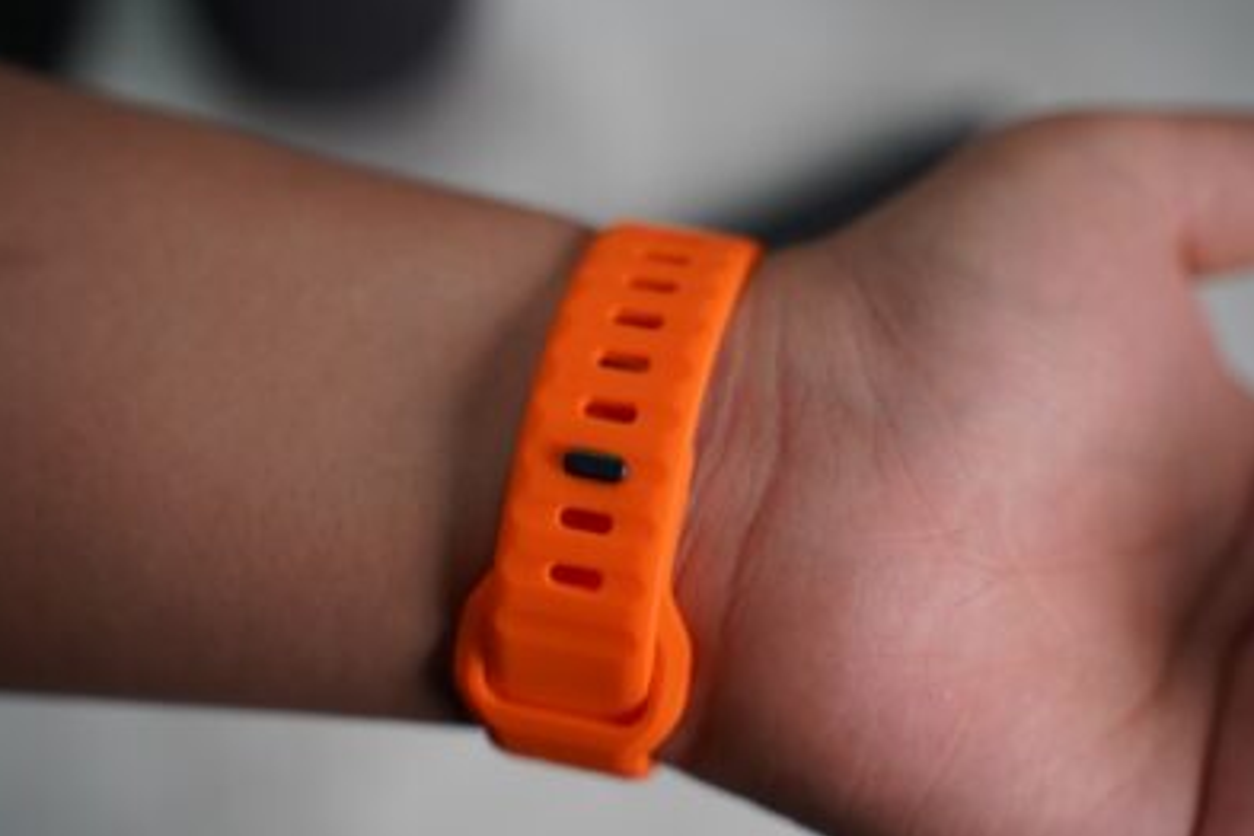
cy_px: 420
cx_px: 622
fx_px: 2055
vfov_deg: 23.0
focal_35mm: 59
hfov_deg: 33.9
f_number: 4
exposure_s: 1/60
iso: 320
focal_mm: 58
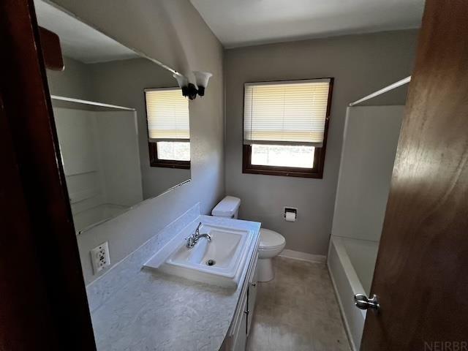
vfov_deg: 89.9
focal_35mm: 13
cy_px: 176
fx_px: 176
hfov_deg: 106.2
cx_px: 234
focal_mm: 1.57
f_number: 1.8
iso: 250
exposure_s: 1/120
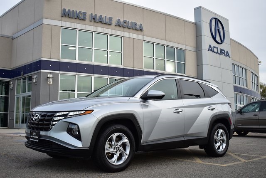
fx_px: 300
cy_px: 89
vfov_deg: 33.1
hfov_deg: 47.9
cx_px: 133
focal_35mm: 40
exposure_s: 1/100
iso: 100
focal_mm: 27
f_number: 5
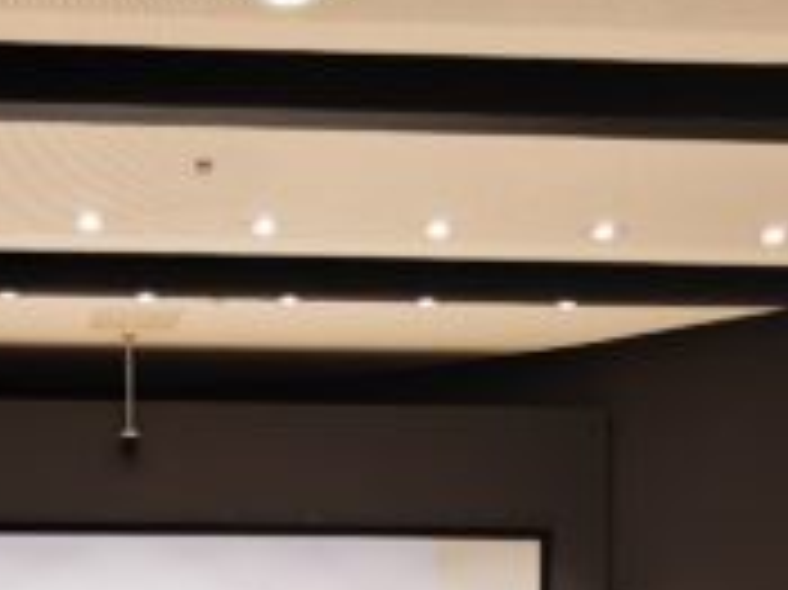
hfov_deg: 23.2
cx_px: 72
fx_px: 1865
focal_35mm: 82
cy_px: 905
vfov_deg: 16.3
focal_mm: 2.13
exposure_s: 1/60
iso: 1000
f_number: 2.2
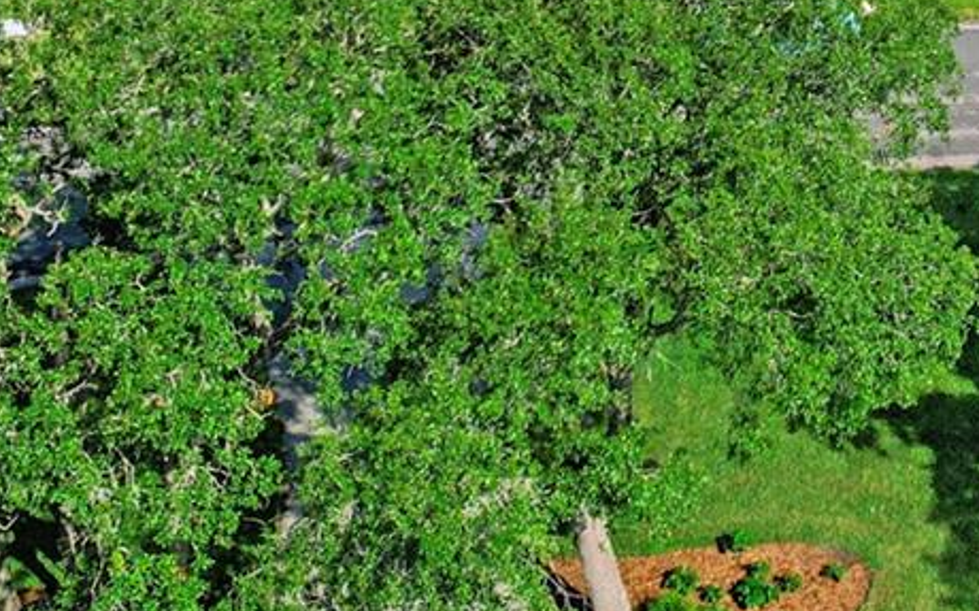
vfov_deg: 15.1
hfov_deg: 24.5
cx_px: 1109
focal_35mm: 78
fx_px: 2080
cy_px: -392
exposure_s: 1/4000
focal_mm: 8.38
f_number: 2.8
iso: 110
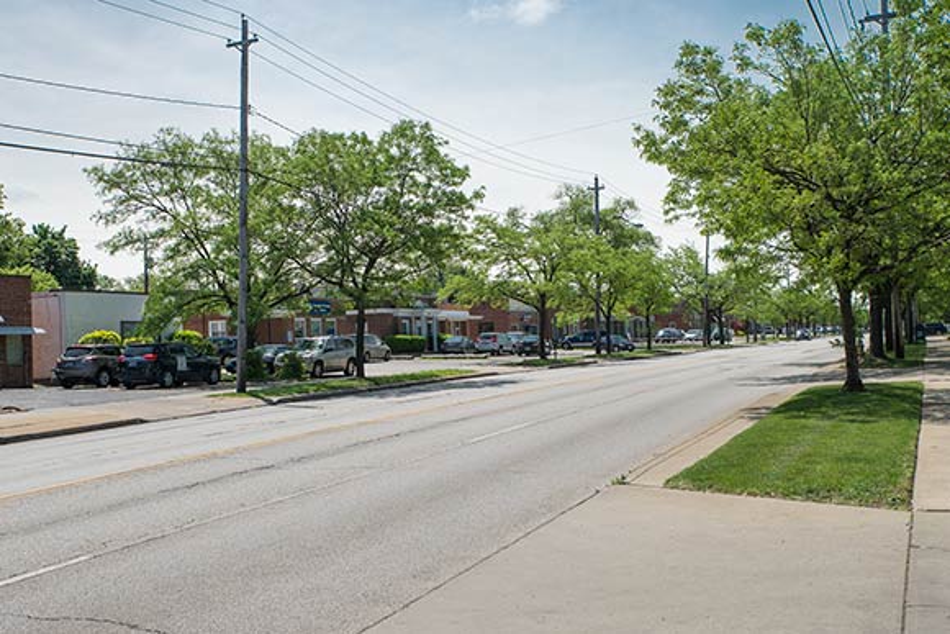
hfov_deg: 48.4
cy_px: 317
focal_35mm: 40
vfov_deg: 33.4
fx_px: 1056
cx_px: 475
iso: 200
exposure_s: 1/500
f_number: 11
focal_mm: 40
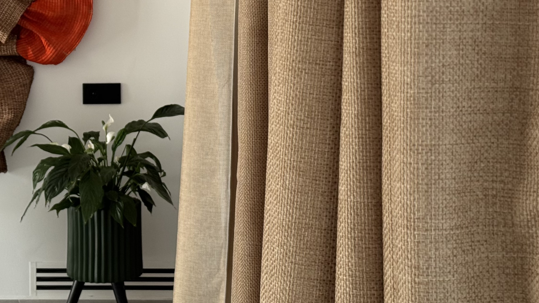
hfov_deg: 23.2
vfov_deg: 13.2
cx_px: 137
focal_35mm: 91
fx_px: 1301
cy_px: 16
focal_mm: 6.76
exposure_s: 1/121
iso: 64
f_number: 1.78
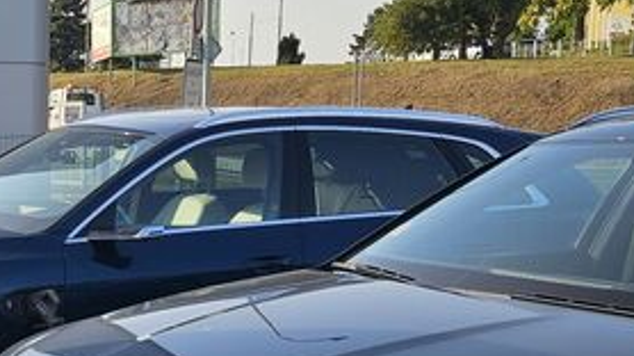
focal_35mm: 77
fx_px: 1294
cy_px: 316
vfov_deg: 15.5
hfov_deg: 25.4
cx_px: -75
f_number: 1.8
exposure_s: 1/1238
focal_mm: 5.4
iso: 25
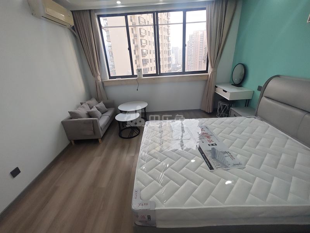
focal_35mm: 15
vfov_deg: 81.7
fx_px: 134
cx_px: 155
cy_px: 116
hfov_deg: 98.2
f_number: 2.2
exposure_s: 1/100
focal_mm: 1.91
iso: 64
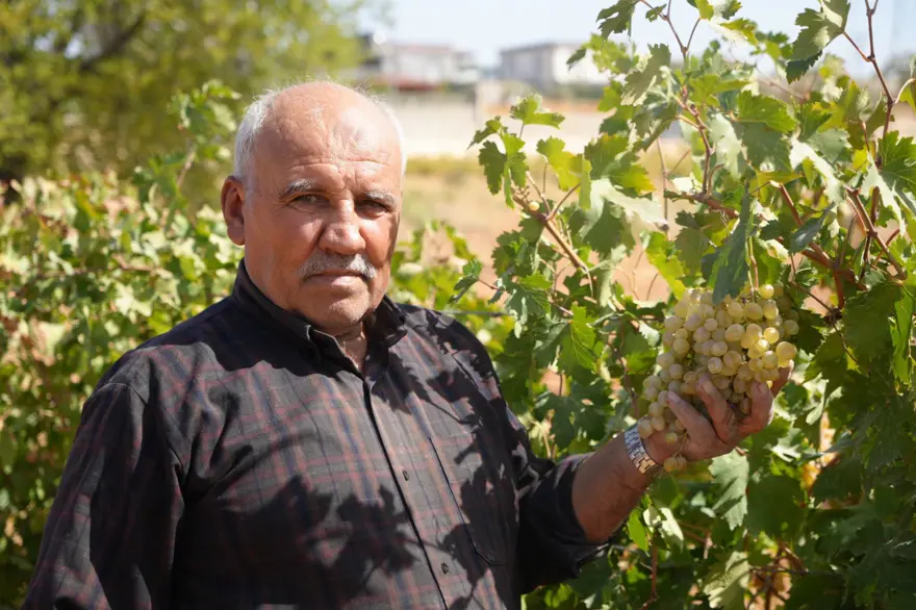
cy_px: 305
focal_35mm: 60
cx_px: 458
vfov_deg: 22.6
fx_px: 1526
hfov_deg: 33.4
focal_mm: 60
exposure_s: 1/400
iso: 100
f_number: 4.5
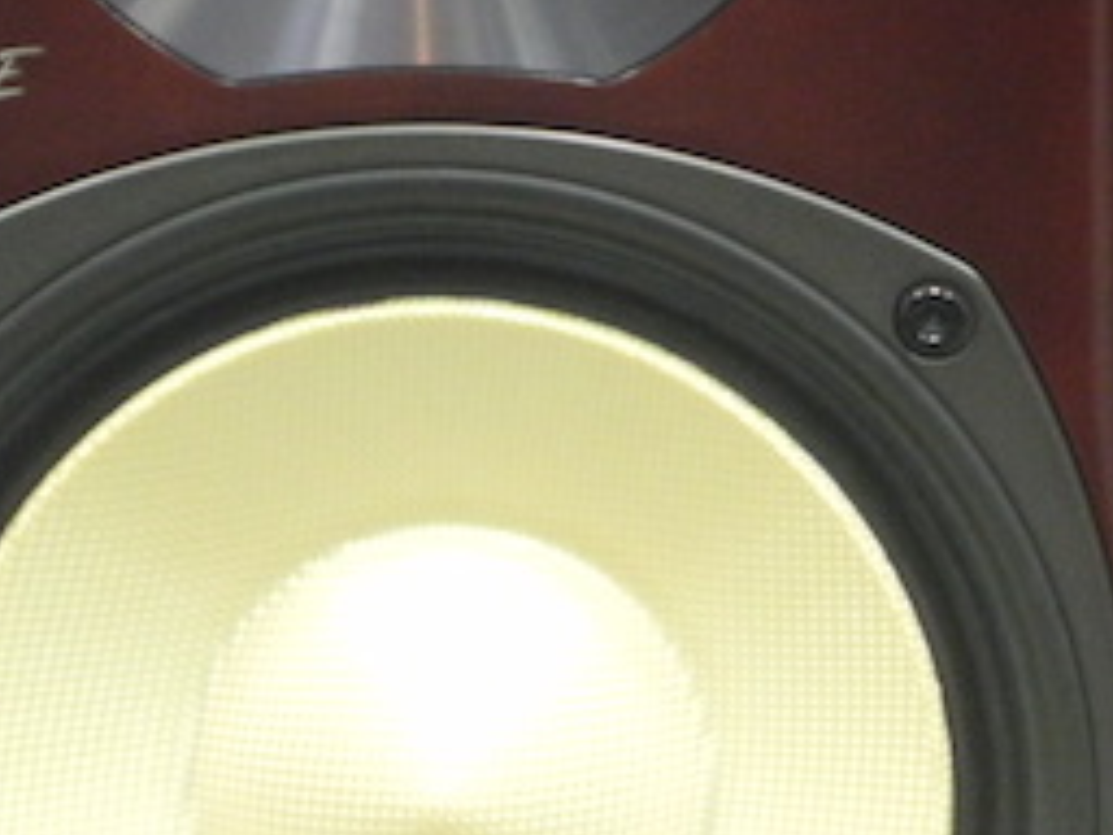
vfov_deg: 3.8
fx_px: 12636
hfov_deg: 5.0
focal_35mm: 393
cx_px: 1252
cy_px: 365
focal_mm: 22.5
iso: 400
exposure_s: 1/8.5
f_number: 4.5
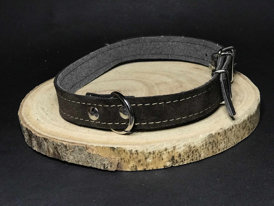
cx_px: 137
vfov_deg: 25.7
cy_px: 103
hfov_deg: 33.8
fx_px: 451
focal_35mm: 57
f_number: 2.8
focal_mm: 6.6
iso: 200
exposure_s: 1/50
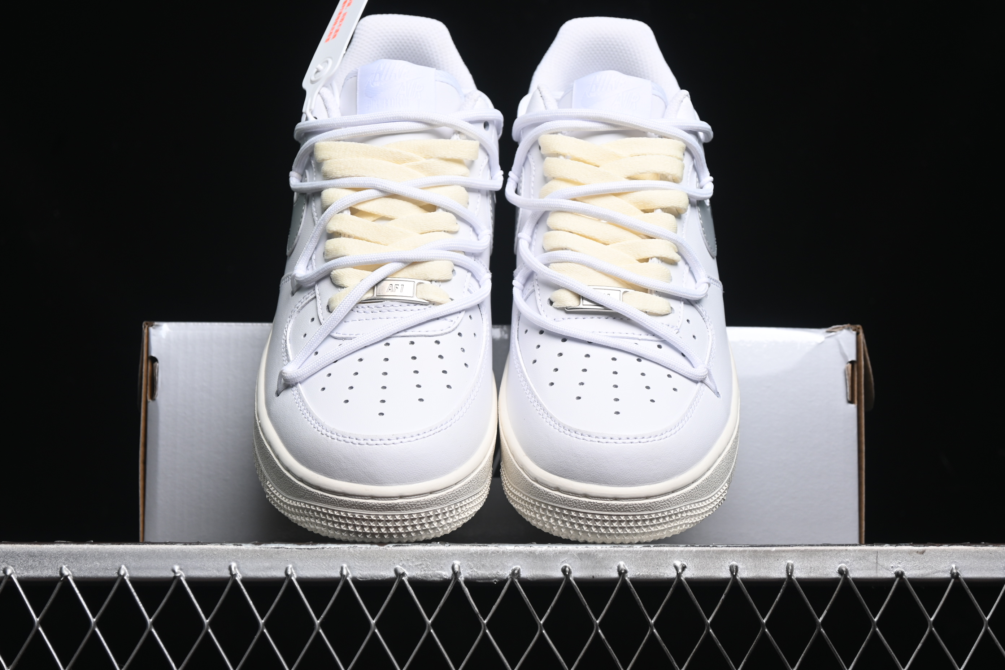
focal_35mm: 75
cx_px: 502
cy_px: 335
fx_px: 2094
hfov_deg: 27.0
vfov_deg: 18.2
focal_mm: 50
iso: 160
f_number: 6.3
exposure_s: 1/60
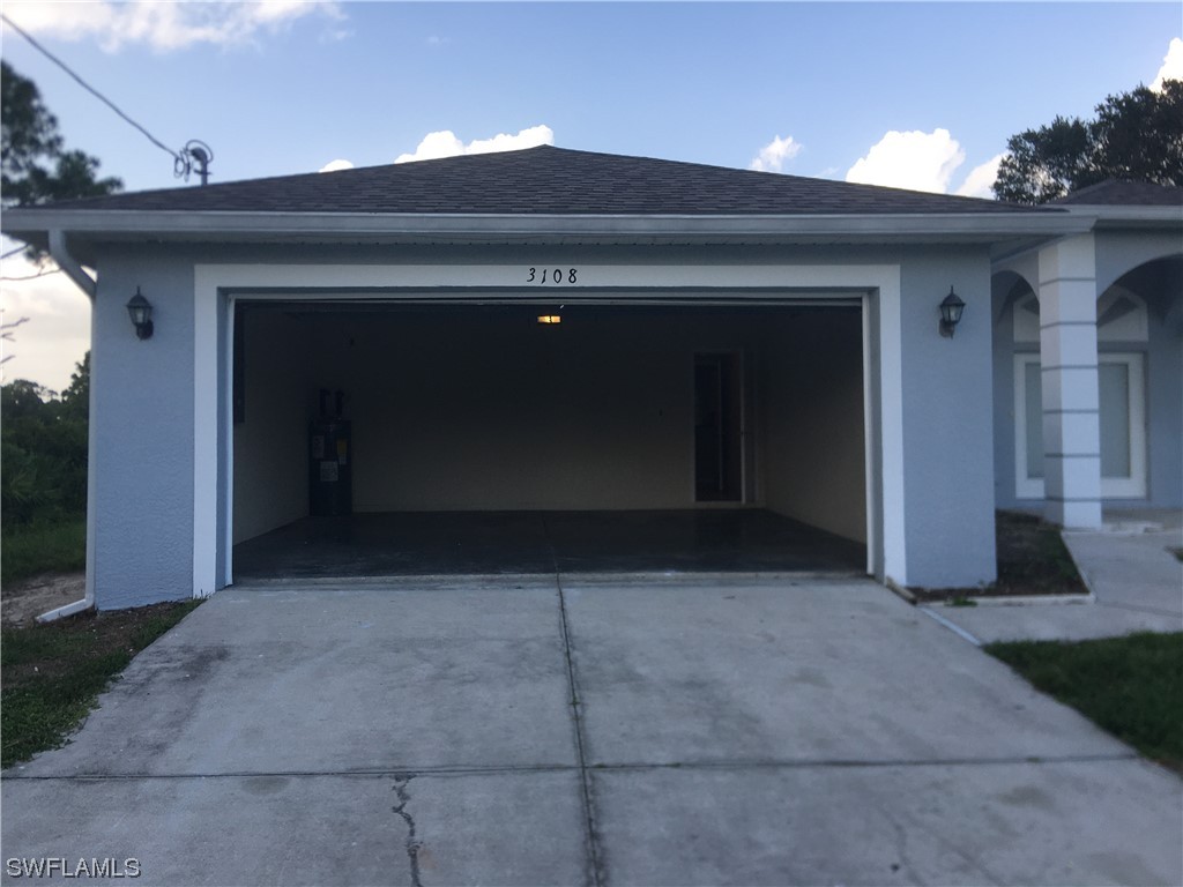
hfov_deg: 61.7
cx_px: 592
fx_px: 991
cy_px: 444
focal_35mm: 29
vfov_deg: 48.2
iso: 25
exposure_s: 1/396
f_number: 2.2
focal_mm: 4.15
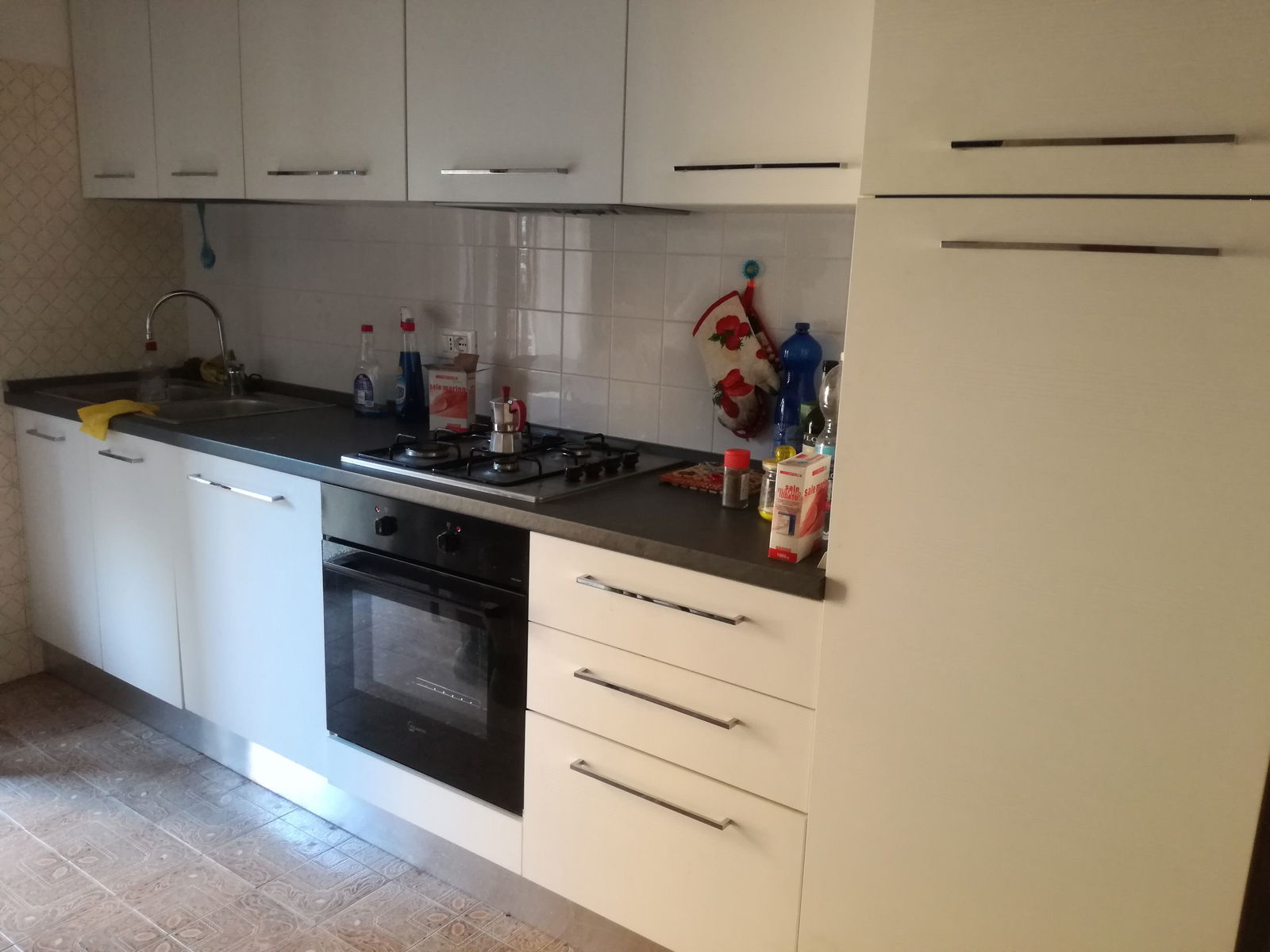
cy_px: 476
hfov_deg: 65.3
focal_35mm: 27
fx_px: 991
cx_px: 635
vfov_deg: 51.4
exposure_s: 1/33.3
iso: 320
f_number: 2
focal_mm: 3.79
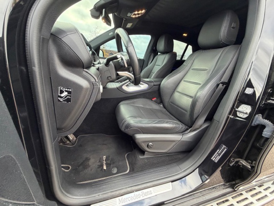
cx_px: 137
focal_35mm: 14
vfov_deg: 85.7
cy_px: 103
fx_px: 111
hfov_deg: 102.1
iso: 250
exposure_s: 1/121
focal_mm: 2.22
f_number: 2.2
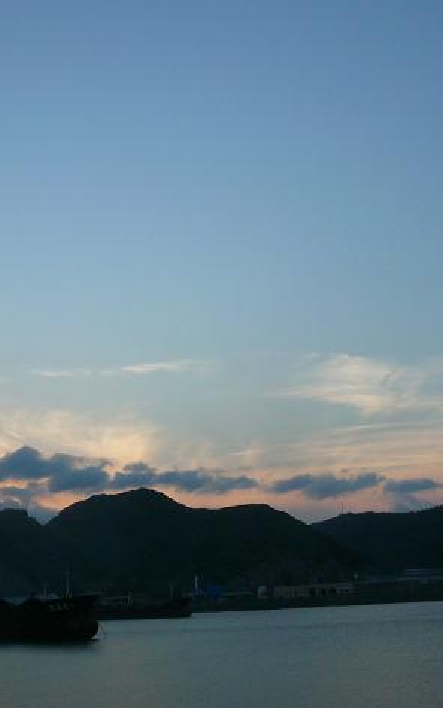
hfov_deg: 26.9
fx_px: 927
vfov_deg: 41.8
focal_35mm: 48
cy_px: 395
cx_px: 216
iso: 100
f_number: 2.8
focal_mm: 4.6
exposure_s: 1/640
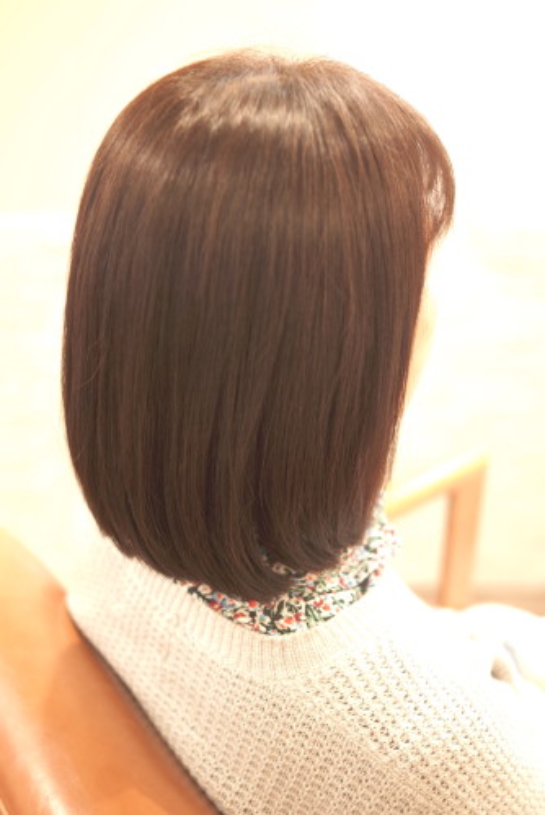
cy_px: 408
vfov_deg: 37.8
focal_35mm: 52
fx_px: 1190
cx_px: 272
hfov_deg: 25.8
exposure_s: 1/80
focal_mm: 35
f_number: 2.2
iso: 400
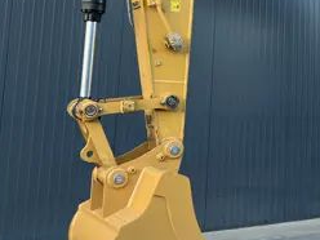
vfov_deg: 21.4
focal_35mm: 67
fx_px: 619
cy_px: 23
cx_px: 382
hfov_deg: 25.9
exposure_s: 1/121
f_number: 1.5
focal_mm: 5.7
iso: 100
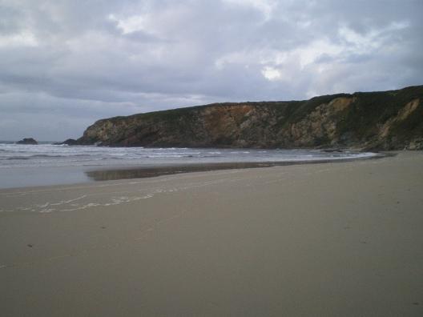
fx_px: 464
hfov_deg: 49.0
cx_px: 212
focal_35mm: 38
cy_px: 158
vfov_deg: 37.7
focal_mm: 6.3
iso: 400
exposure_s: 1/40
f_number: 3.1
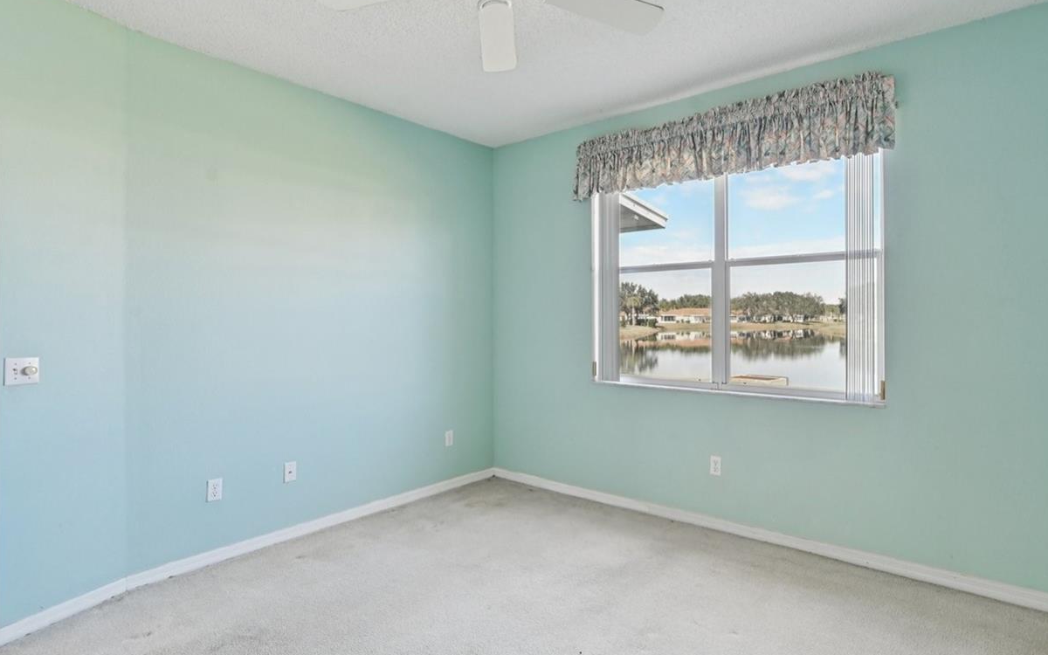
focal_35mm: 19
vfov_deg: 62.2
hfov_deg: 87.8
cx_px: 569
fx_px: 543
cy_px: 315
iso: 400
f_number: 8
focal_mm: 14
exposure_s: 1/60
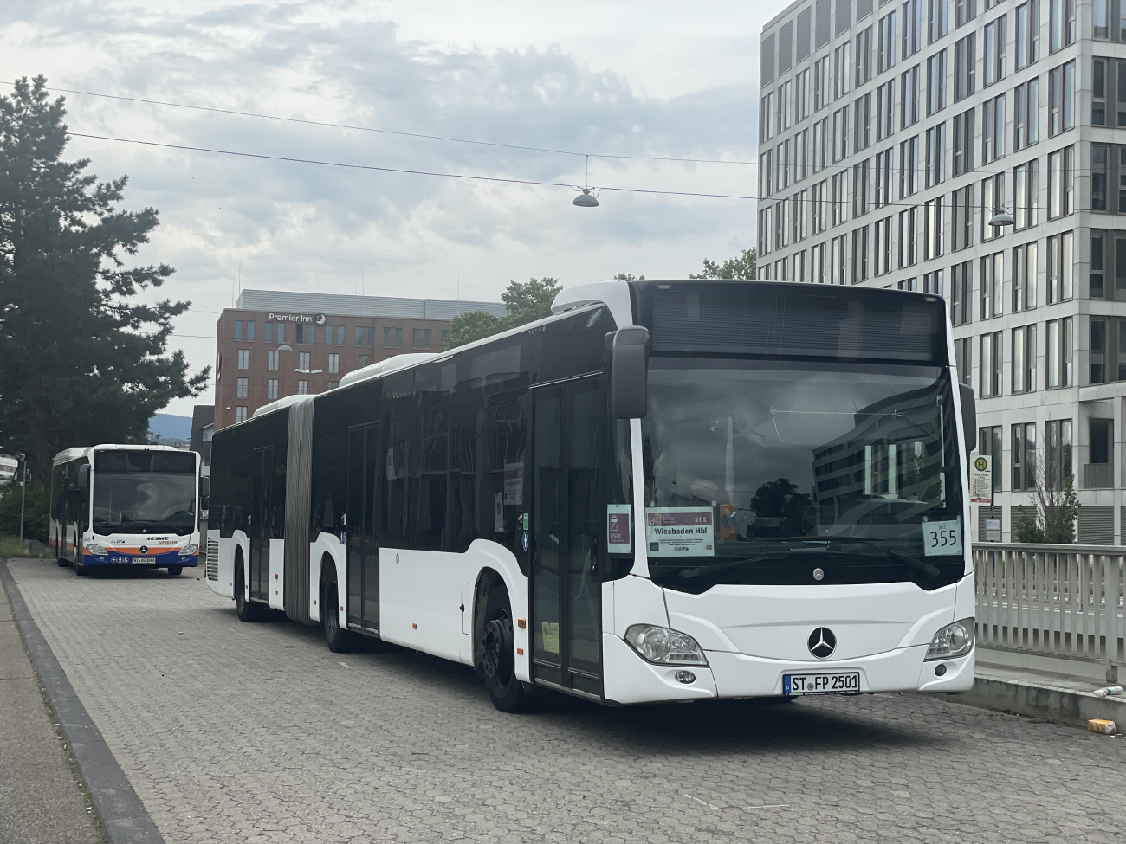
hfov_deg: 36.8
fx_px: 1691
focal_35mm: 52
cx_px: 563
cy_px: 422
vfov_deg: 28.0
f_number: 2
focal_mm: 6
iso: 25
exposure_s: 1/666
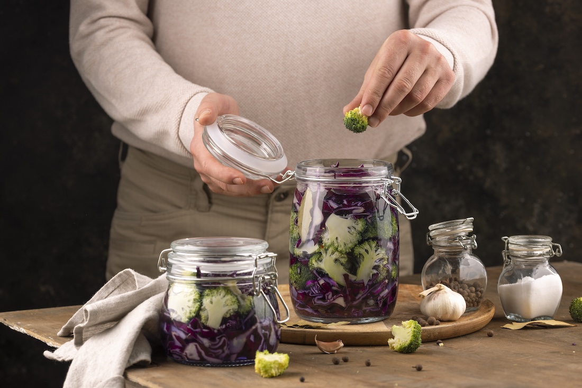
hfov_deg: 19.5
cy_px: 194
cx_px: 291
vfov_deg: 13.0
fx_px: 1698
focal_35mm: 105
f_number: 9
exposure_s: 1/100
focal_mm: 105
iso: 100
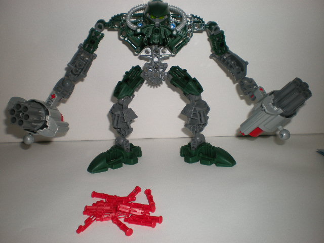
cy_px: 122
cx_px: 162
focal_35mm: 38
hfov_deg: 49.0
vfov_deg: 37.7
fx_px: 356
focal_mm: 6.3
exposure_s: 1/60
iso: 64
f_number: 3.1
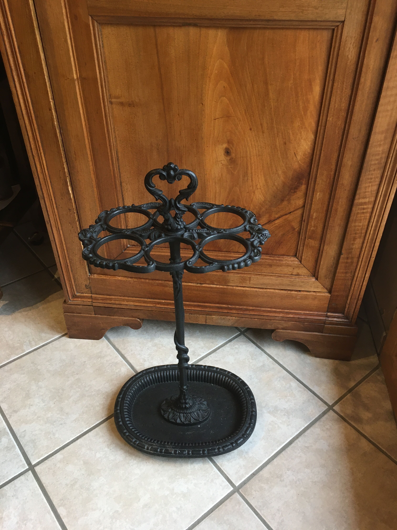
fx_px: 443
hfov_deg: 48.2
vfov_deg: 61.7
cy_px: 265
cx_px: 198
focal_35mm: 29
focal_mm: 4.15
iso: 100
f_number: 2.2
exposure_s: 1/33
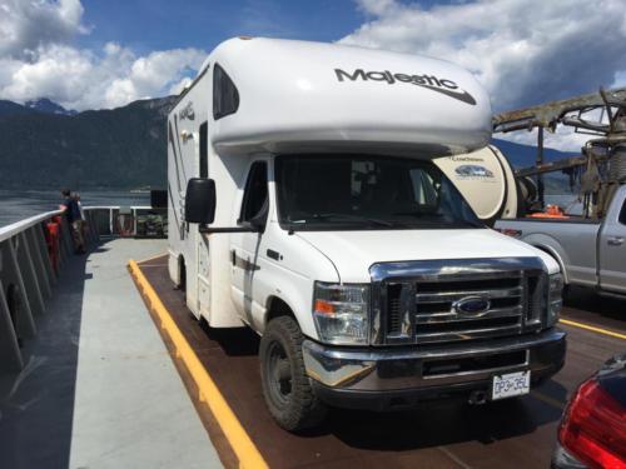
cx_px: 313
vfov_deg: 48.2
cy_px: 234
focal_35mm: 29
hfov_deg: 61.7
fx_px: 524
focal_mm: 4.15
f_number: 2.2
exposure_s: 1/5128
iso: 25
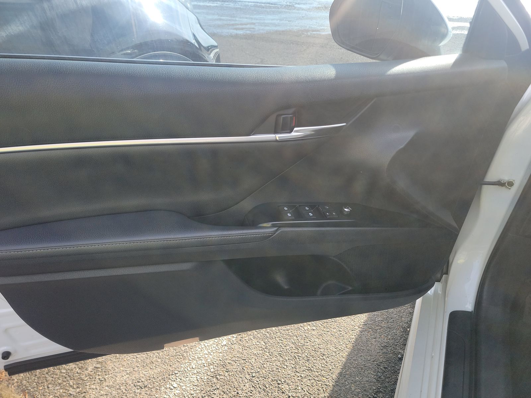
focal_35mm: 24
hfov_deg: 71.6
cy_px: 199
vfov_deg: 56.8
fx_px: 368
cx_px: 266
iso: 50
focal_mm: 6.7
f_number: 1.8
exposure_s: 1/220
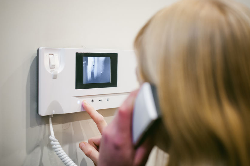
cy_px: 84
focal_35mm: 51
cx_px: 124
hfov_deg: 38.9
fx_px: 354
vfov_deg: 26.5
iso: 2000
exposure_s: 1/200
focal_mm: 50
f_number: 2.8
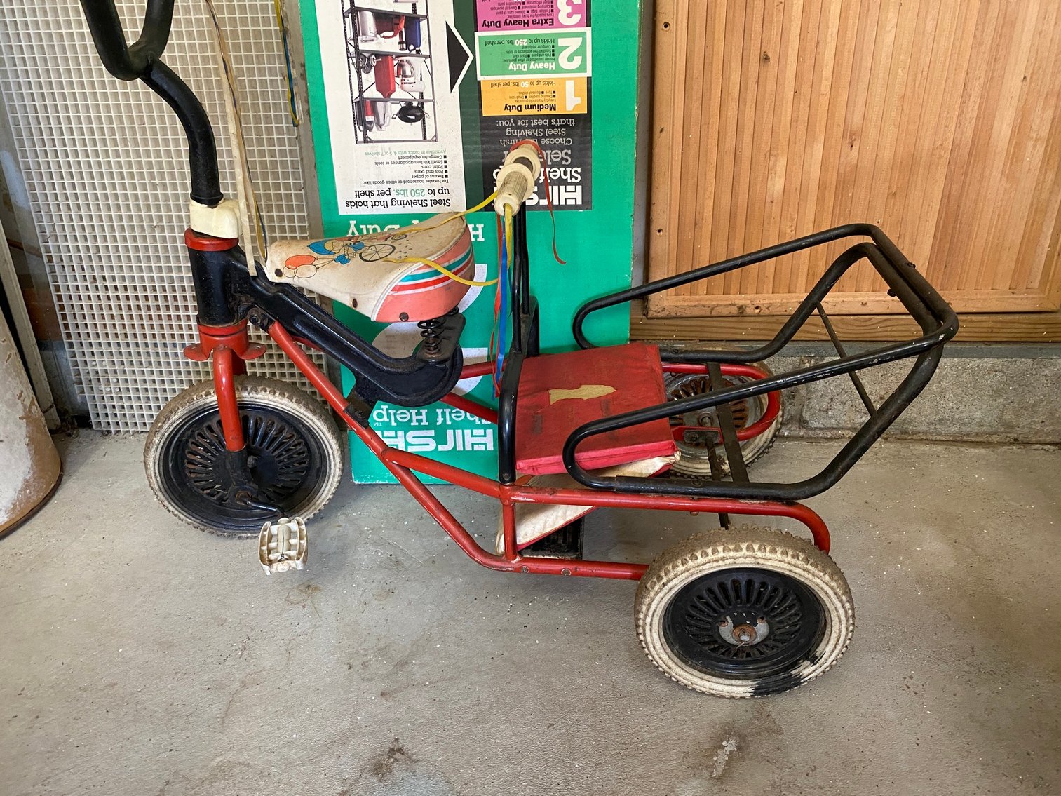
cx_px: 530
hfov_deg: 67.3
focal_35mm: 26
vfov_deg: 53.1
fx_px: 797
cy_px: 398
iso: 320
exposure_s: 1/60
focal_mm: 4.25
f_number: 1.8
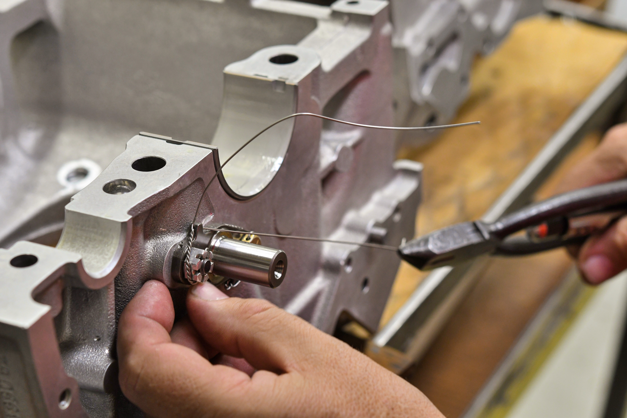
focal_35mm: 90
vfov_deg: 15.2
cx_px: 314
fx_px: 1567
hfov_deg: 22.6
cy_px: 209
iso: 800
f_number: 5.6
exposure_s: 1/80
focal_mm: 60
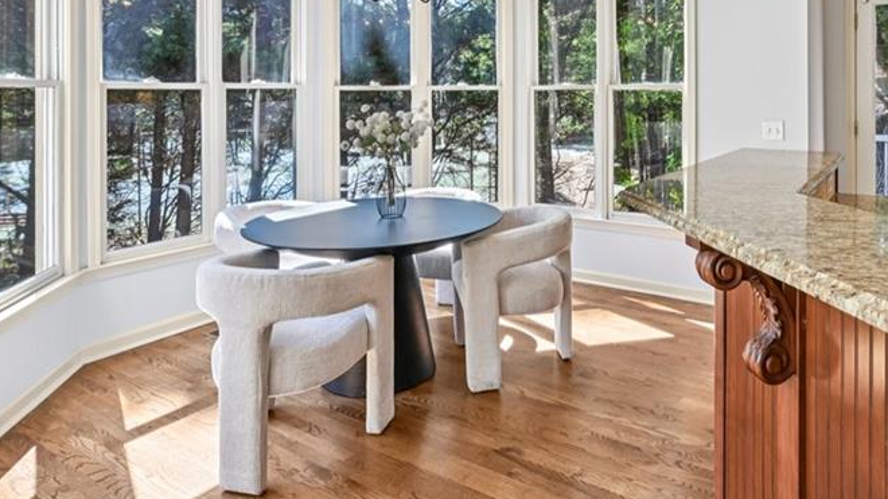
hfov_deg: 70.9
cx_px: 545
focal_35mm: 26
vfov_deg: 42.4
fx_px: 612
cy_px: 102
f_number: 8
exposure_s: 1/15
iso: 100
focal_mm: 16
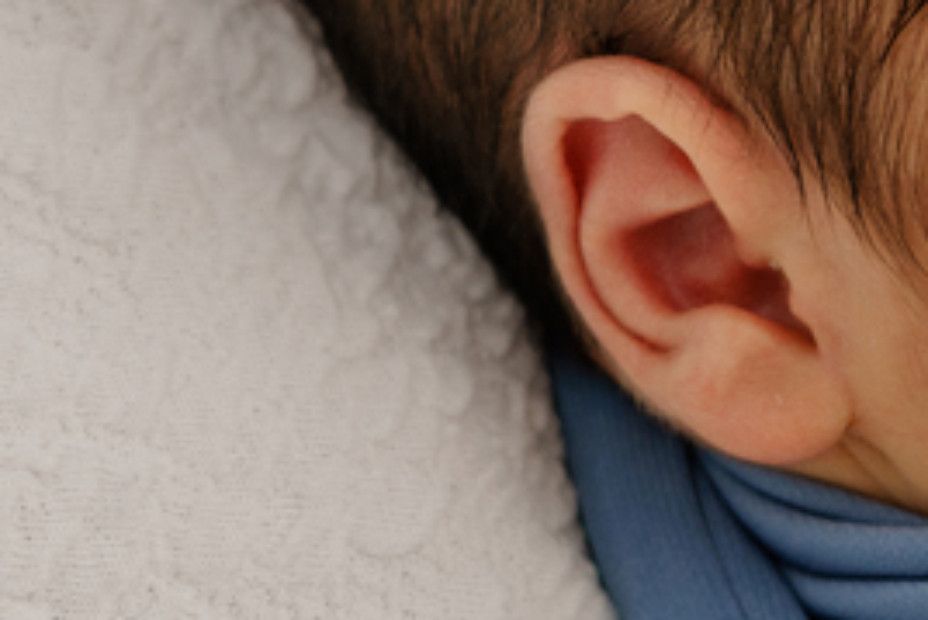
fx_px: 5777
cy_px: 246
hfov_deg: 8.9
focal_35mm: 224
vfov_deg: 6.1
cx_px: 1524
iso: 320
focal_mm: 50
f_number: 3.5
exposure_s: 1/200
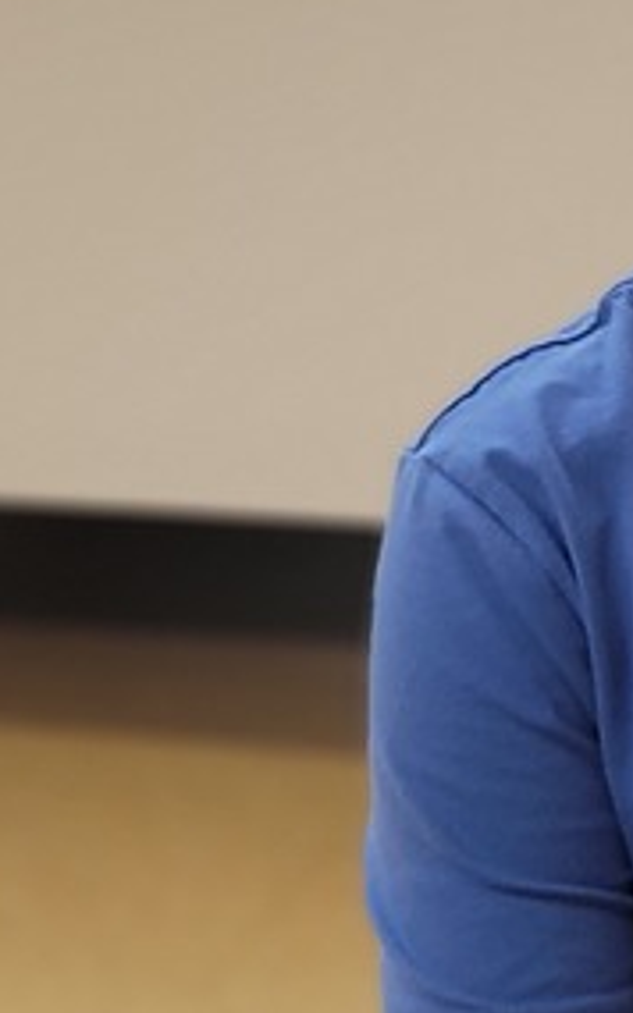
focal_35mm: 99
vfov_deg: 20.9
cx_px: 1156
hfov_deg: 12.1
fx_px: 2734
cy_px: 654
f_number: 1.8
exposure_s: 1/120
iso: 320
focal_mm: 5.4
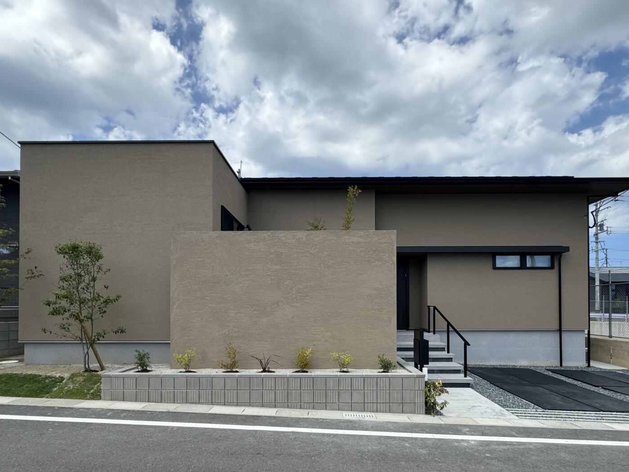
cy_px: 241
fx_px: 291
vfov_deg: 78.1
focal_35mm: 16
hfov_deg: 94.5
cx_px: 320
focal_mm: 2.22
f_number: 2.2
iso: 50
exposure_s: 1/1323
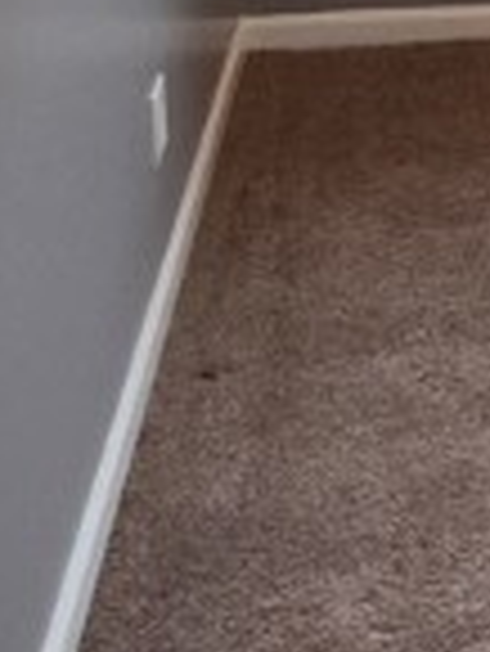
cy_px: -189
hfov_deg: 18.1
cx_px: 814
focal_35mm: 69
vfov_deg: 24.6
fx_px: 1300
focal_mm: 2.2
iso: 500
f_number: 1.9
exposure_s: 1/60
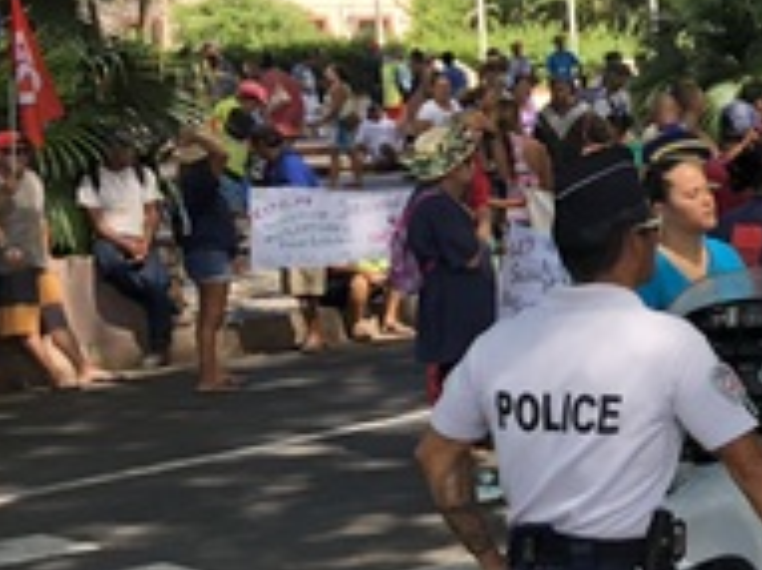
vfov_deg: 15.7
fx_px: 2068
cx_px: 1073
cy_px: 383
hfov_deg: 18.9
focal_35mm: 94
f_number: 1.8
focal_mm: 3.99
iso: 20
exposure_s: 1/381
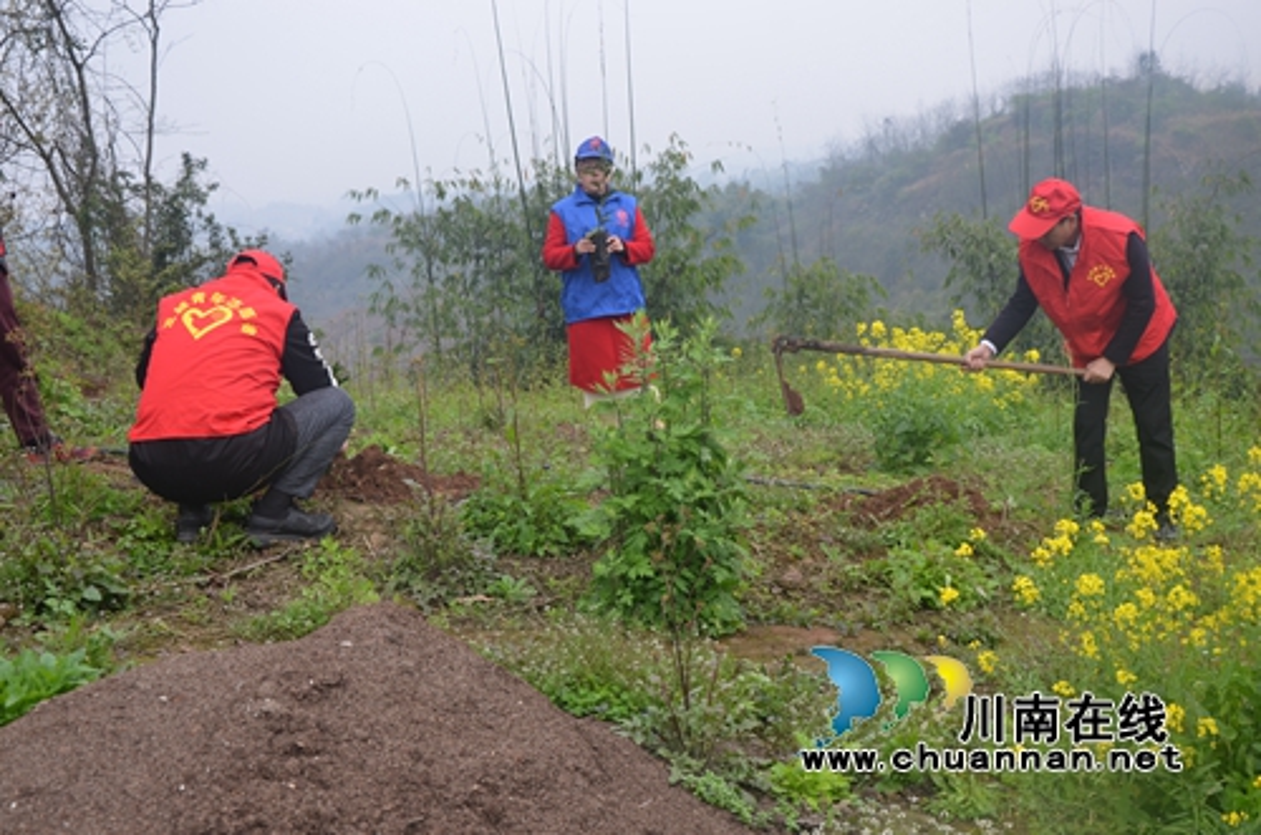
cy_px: 418
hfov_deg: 46.5
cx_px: 630
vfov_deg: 31.7
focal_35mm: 42
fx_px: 1468
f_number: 5.6
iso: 200
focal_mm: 28
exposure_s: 1/125
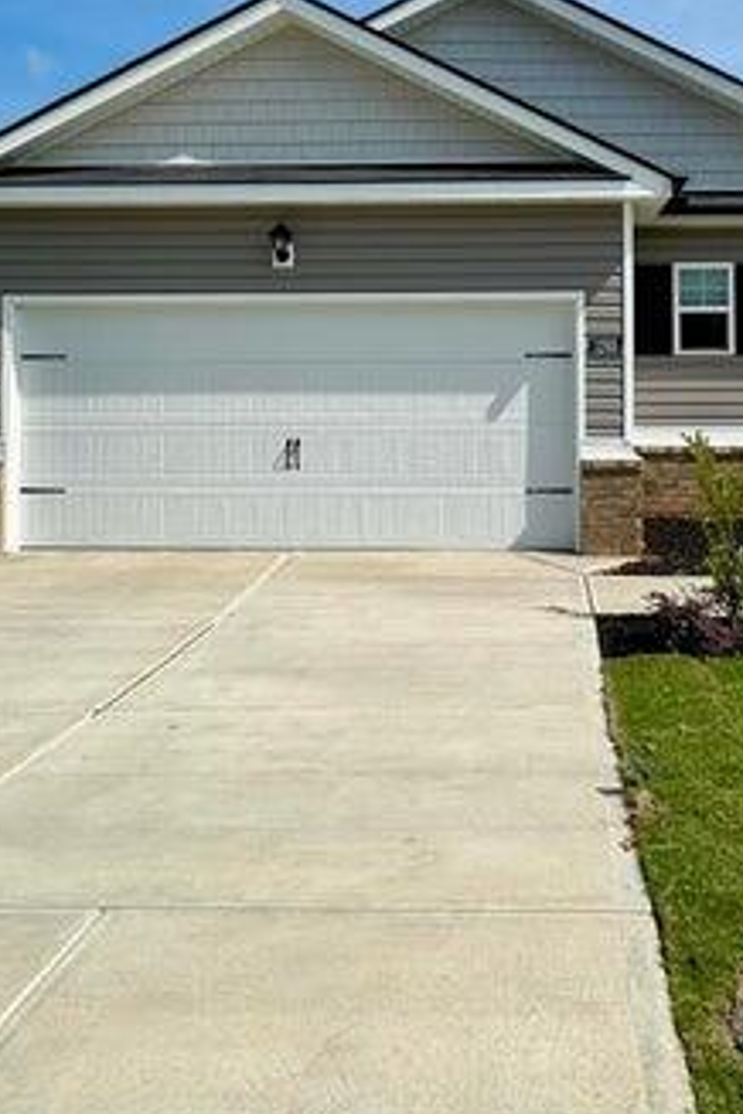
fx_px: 1176
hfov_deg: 34.7
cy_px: 317
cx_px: 499
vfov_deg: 49.2
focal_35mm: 38
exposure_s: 1/2959
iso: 40
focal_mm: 2.22
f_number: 2.2
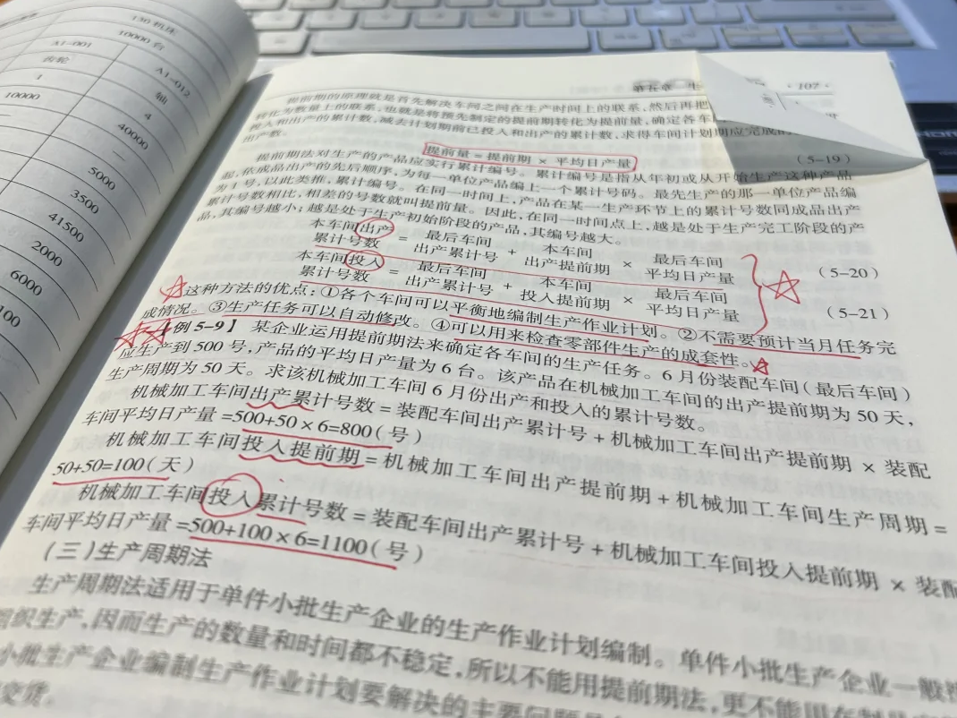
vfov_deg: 39.5
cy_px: 175
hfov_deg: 52.6
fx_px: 967
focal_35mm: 35
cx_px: 479
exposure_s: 1/100
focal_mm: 5.7
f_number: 1.5
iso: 80
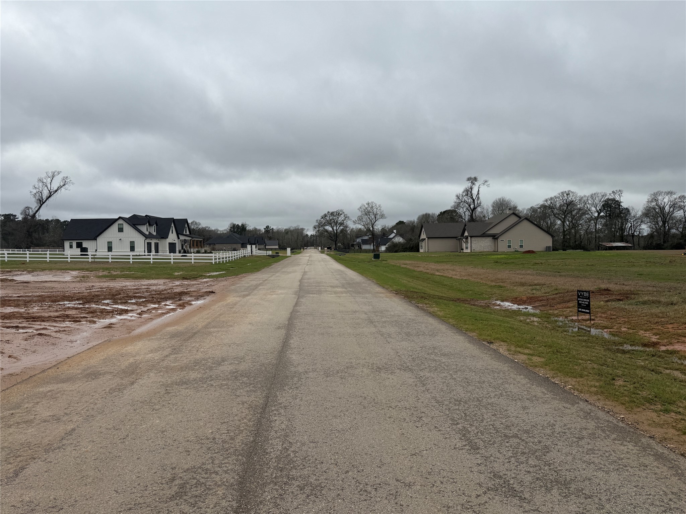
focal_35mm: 24
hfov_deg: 71.6
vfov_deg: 56.8
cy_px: 257
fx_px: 476
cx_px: 343
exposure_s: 1/6173
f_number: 1.78
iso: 80
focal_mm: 6.76
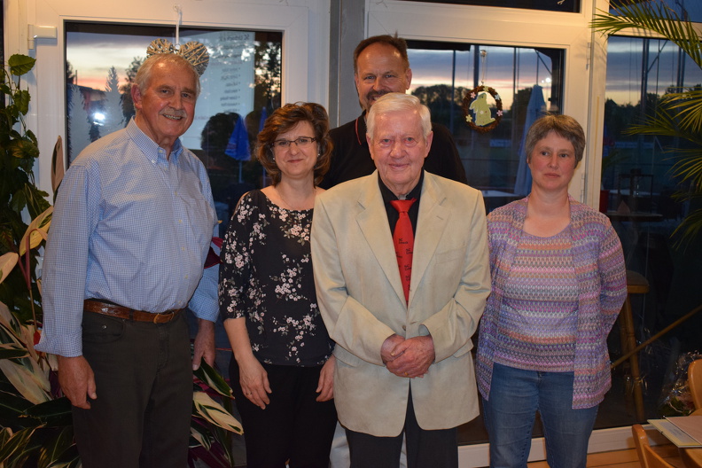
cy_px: 234
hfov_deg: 46.4
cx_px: 351
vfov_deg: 31.9
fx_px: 819
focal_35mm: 42
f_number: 4.2
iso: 1400
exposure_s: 1/60
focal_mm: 28
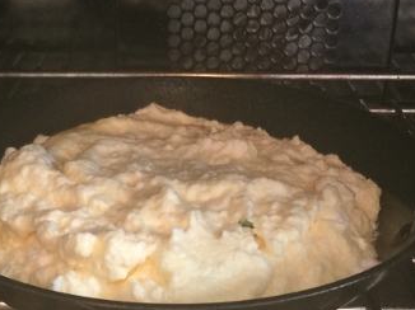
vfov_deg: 25.6
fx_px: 683
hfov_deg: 33.7
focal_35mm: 57
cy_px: 170
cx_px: 165
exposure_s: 1/10
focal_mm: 4.15
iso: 100
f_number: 2.2
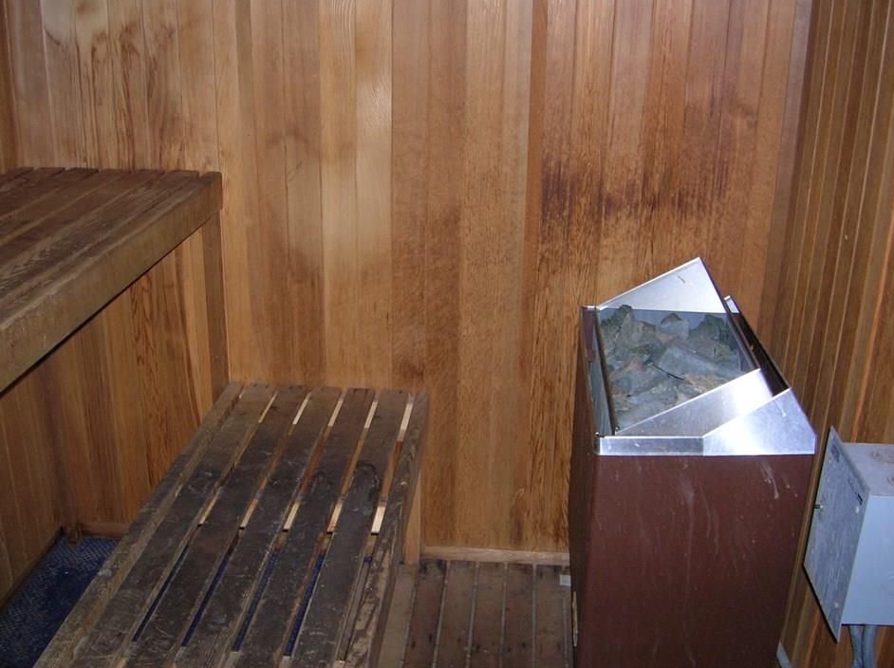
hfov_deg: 50.2
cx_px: 456
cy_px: 340
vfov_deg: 38.6
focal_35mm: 37
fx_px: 954
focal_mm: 5.7
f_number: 2.9
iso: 98
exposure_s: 1/60.1
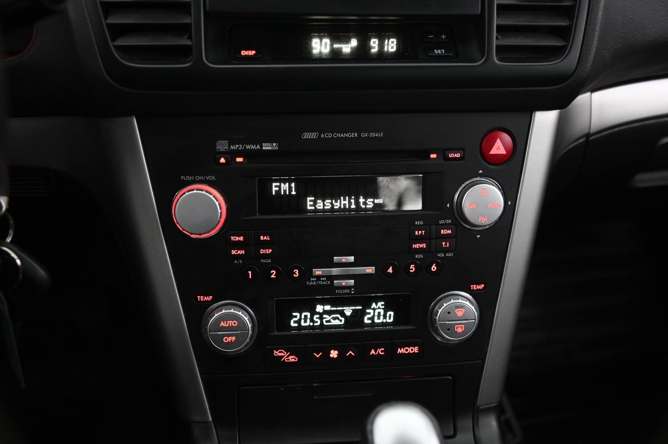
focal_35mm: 38
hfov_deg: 50.7
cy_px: 222
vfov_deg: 35.0
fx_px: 705
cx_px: 334
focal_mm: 38
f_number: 4
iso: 2000
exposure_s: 1/15
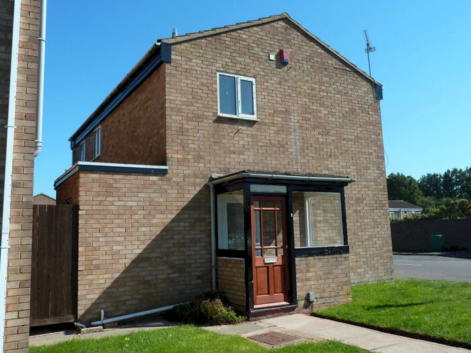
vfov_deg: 44.2
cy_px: 176
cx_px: 236
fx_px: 435
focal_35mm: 32
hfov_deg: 56.8
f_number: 4
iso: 80
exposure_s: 1/500
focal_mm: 5.3
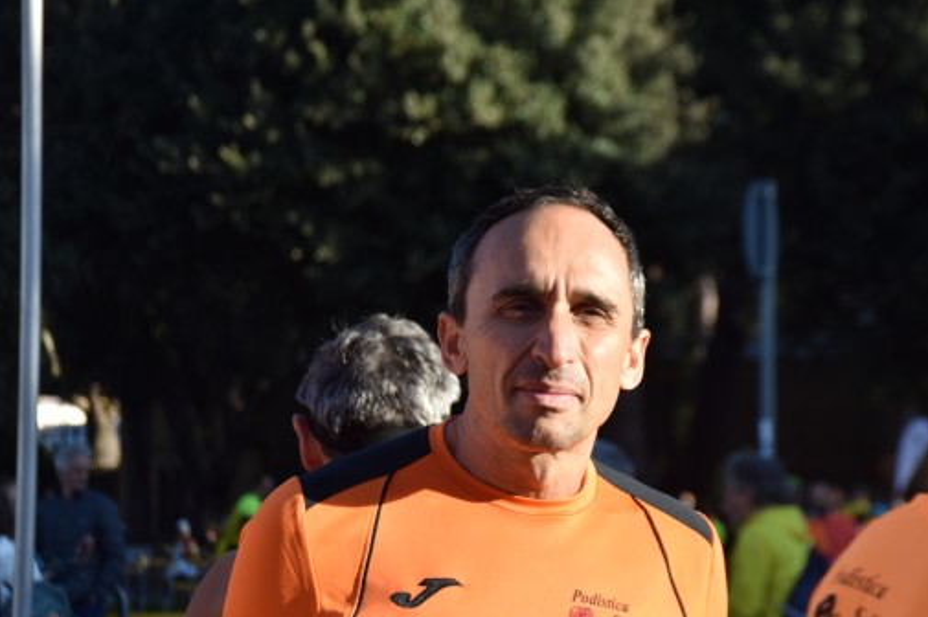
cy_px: 323
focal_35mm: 152
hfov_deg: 13.6
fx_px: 3905
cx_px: 434
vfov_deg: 9.0
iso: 320
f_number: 6.3
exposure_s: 1/800
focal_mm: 85
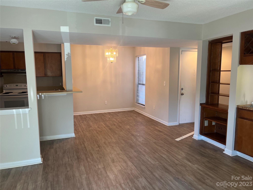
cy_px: 95
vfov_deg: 53.1
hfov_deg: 67.3
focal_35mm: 26
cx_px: 126
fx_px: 190
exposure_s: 1/60
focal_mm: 5.1
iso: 80
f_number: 1.6
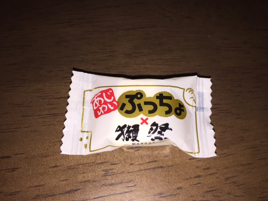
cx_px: 134
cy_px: 100
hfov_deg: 61.7
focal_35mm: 29
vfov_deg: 48.2
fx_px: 225
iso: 32
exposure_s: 1/380
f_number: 2.2
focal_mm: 4.15
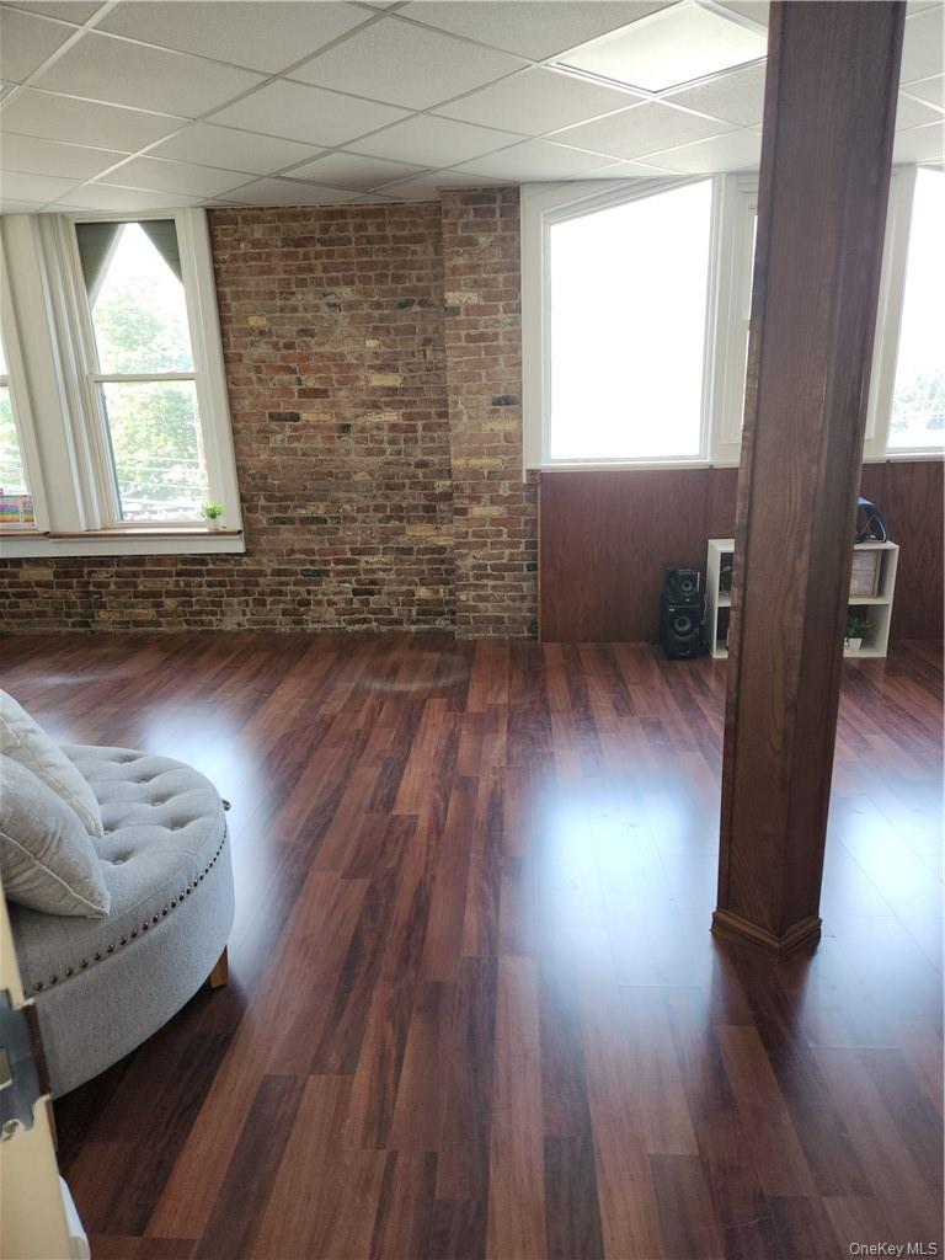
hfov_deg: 58.9
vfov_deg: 73.9
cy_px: 630
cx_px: 472
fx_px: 837
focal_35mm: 23
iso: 50
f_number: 1.8
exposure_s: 1/60
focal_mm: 5.4
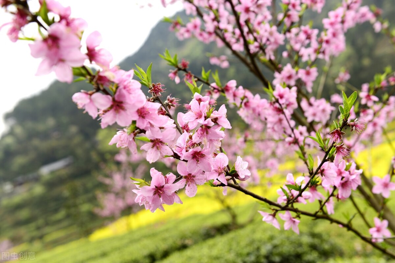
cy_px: 132
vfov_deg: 28.1
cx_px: 198
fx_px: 527
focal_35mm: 48
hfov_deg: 41.1
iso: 64
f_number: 5.6
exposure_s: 1/125
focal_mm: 48
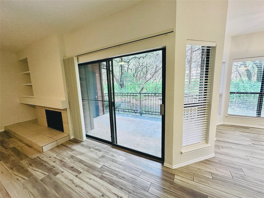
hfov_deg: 102.1
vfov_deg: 85.7
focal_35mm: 14
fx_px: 107
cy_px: 99
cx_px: 132
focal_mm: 2.22
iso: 160
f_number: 2.2
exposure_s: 1/120
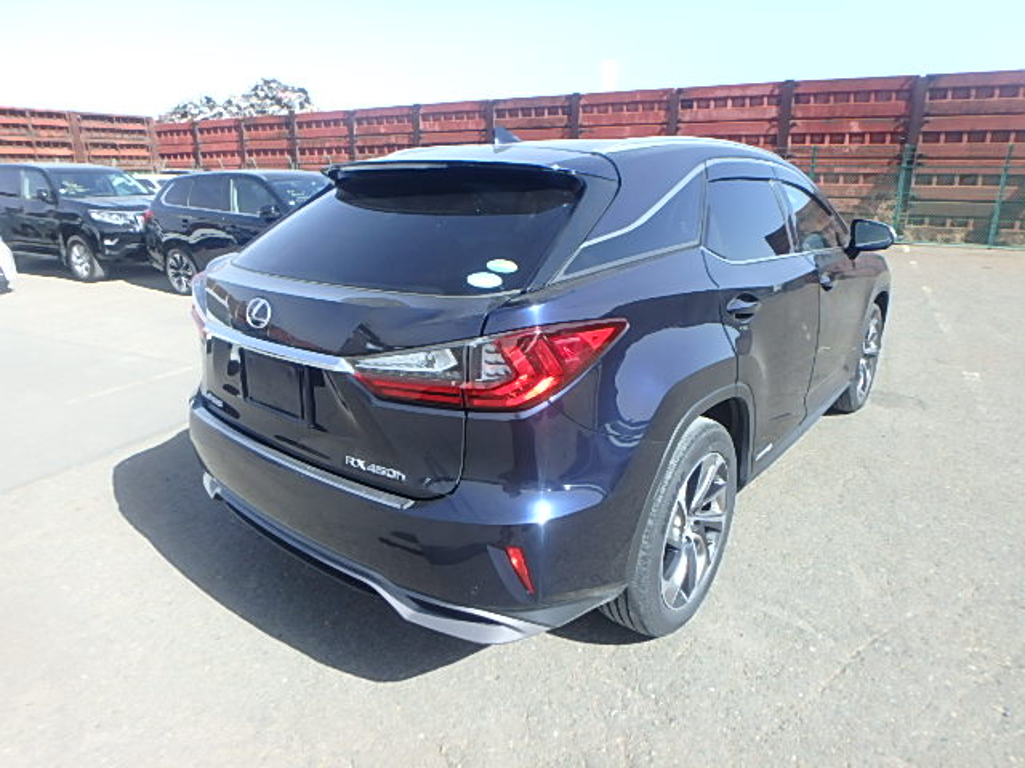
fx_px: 622
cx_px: 512
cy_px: 384
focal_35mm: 21
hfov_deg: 79.0
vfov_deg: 63.4
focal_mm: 3.7
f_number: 3.5
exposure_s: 1/320
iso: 125
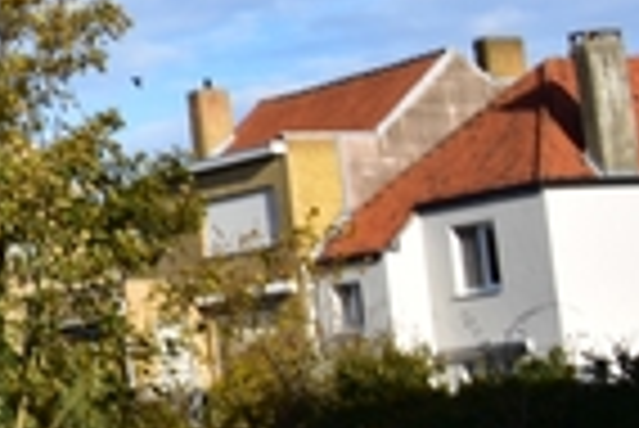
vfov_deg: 10.3
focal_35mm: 133
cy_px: 185
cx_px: -594
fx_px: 2365
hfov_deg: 13.4
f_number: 11
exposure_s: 1/125
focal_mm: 21
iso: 100
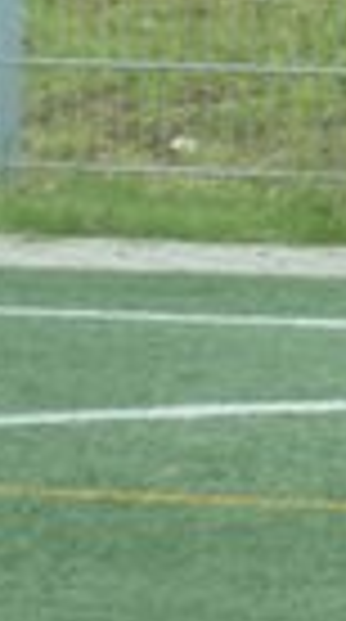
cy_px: -286
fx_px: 27275
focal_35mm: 1662
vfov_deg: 1.3
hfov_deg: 0.7
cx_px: 1541
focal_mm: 49.2
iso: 160
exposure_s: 1/125
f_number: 4.9
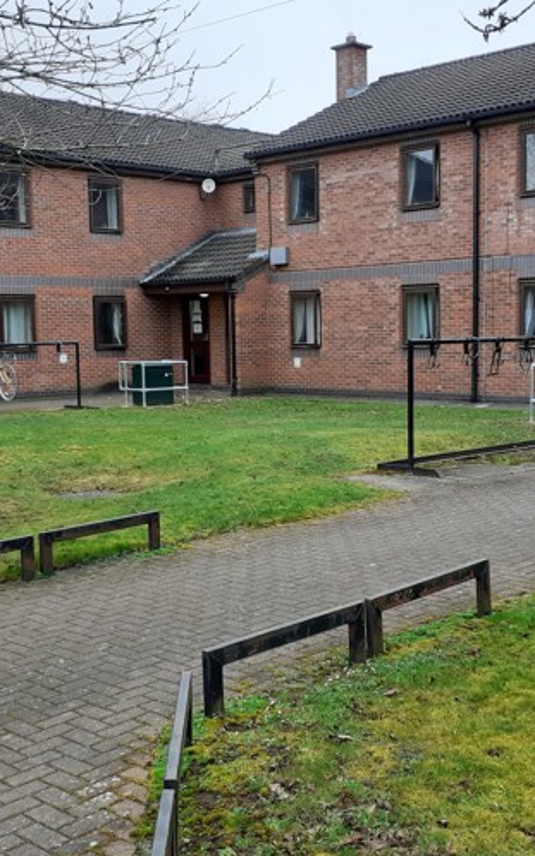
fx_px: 1074
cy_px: 413
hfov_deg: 28.0
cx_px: 255
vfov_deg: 43.5
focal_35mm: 46
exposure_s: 1/232
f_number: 1.9
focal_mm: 3.6
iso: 40
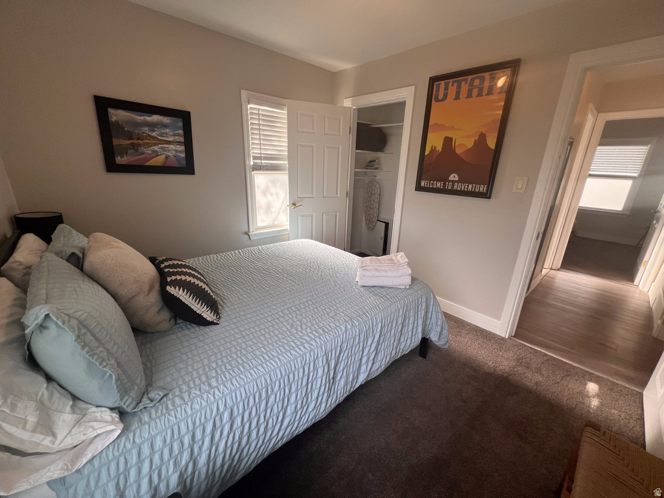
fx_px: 249
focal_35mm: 13
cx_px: 332
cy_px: 249
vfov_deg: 89.9
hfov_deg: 106.2
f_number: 1.8
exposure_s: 1/99
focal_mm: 1.57
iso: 80
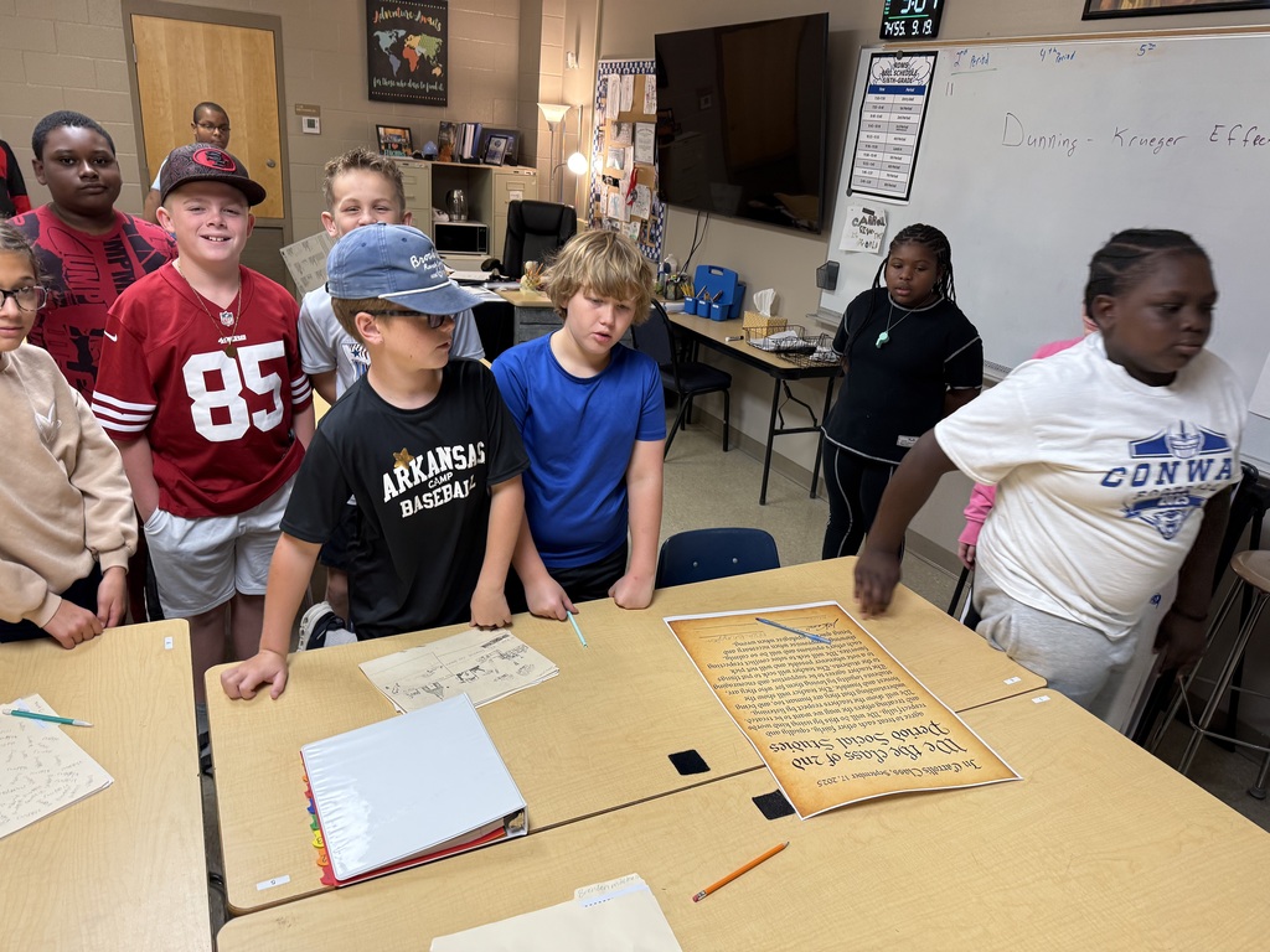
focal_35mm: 24
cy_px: 476
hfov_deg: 71.6
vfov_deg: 56.8
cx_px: 635
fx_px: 881
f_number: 1.78
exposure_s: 1/60
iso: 160
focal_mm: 6.76
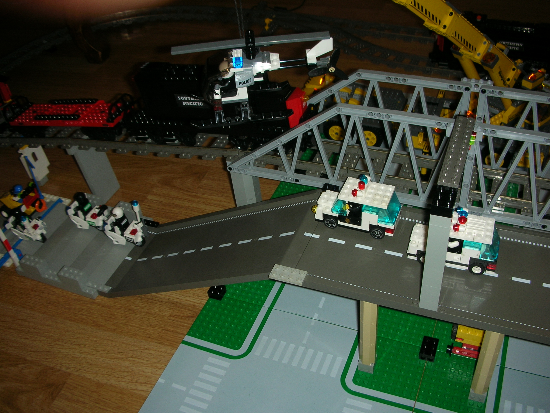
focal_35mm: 35
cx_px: 275
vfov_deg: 40.7
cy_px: 206
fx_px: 556
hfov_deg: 52.6
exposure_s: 1/60.1
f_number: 3
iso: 50
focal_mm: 5.8
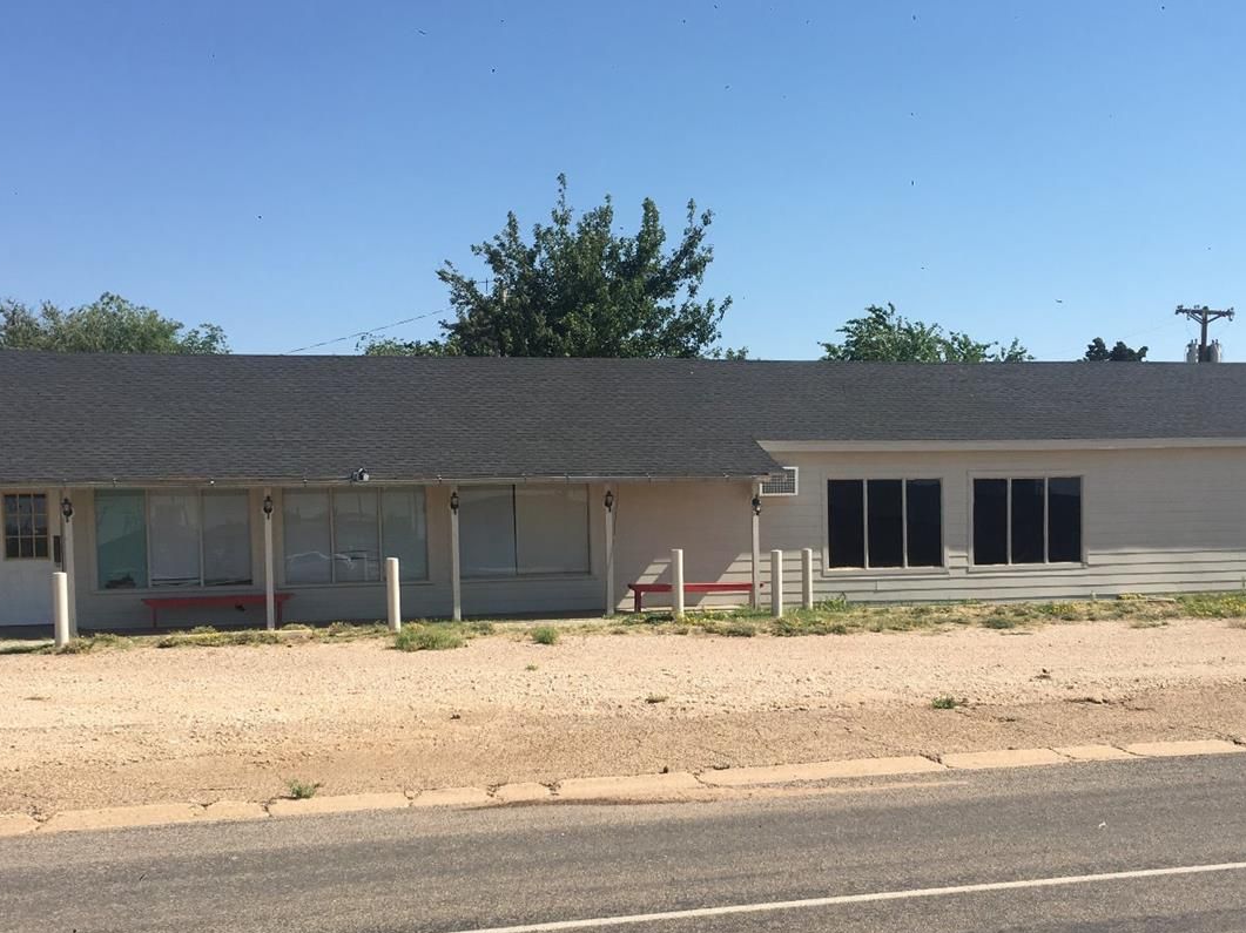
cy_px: 602
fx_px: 1475
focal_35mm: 41
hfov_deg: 45.7
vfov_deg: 34.9
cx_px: 674
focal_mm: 4.15
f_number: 2.2
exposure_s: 1/1748
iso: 25
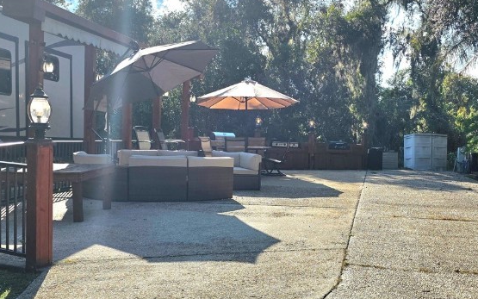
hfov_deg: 43.9
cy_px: 184
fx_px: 586
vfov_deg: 28.5
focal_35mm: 45
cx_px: 308
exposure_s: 1/10000
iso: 64
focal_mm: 6.3
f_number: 1.7
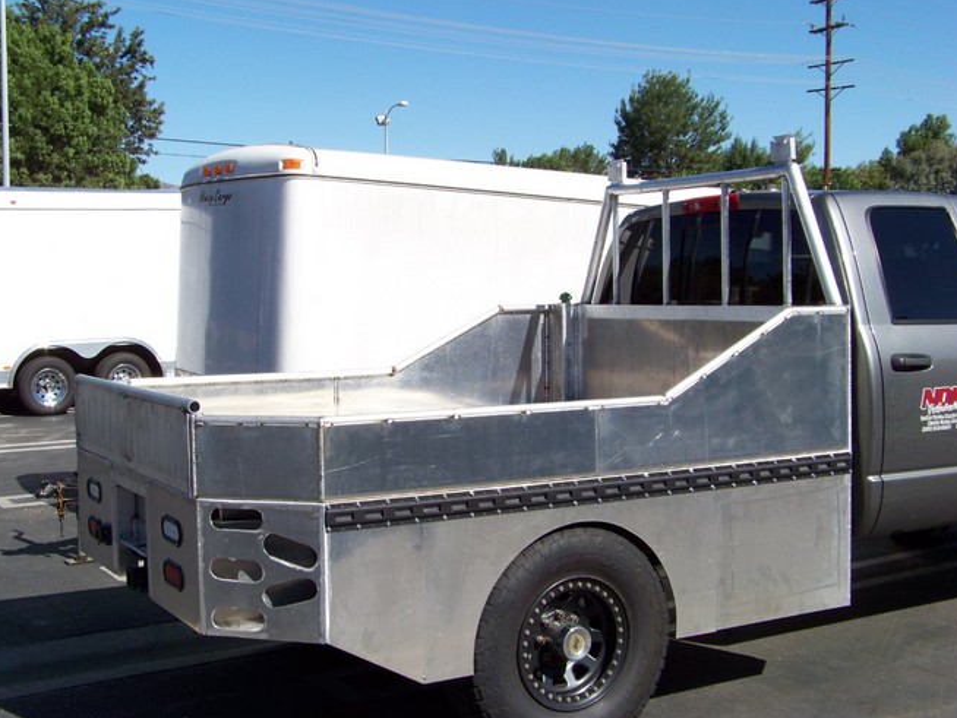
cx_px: 459
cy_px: 356
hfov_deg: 41.2
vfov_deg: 31.5
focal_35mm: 46
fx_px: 1272
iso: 72
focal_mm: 6.75
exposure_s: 1/500
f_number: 4
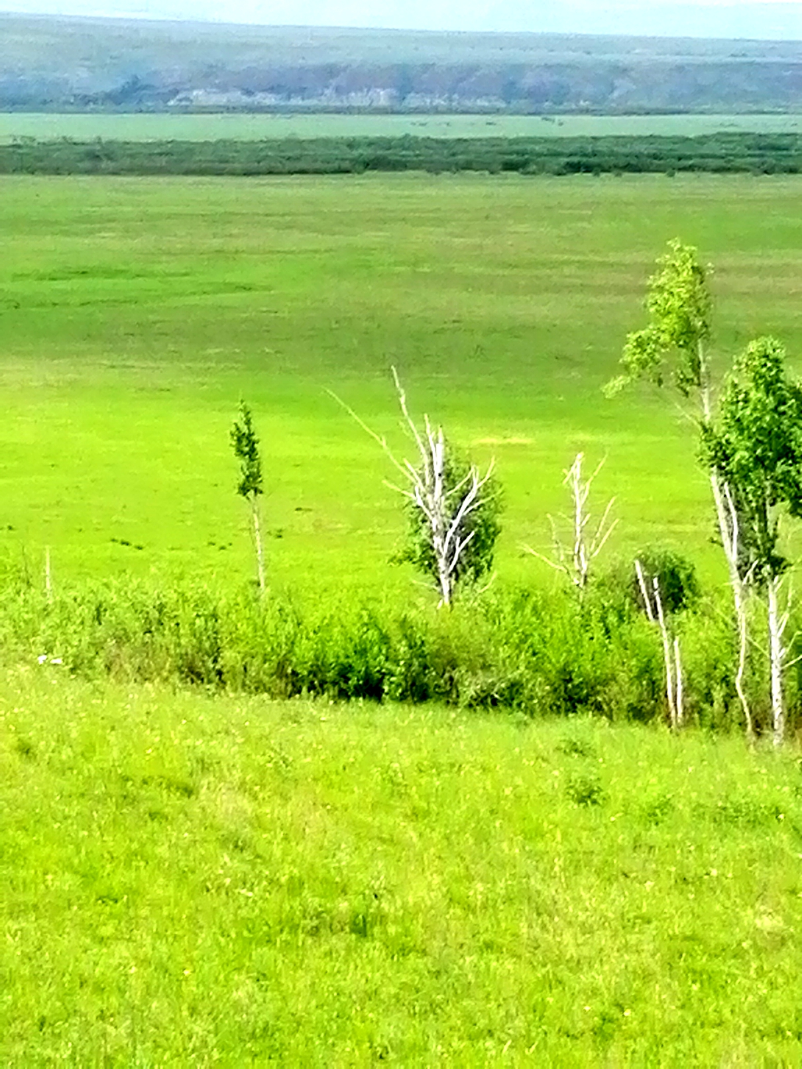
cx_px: 401
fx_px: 4818
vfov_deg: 12.7
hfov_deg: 9.5
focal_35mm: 156
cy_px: 534
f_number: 2.2
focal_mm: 3.81
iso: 50
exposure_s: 1/650
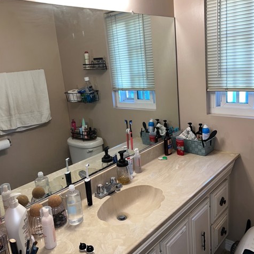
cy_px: 115
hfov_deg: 52.5
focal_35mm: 31
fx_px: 257
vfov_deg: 52.4
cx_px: 128
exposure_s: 1/33
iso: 32
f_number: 1.5
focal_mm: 5.7
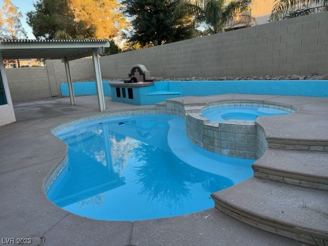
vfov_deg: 53.1
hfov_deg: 67.3
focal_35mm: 26
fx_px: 246
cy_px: 123
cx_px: 164
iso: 40
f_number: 1.5
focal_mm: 5.7
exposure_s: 1/249
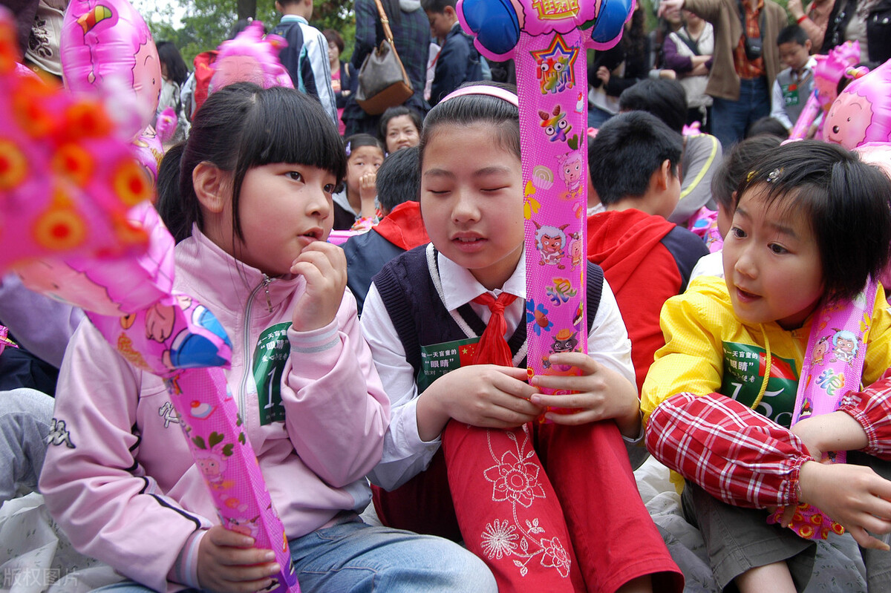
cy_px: 296
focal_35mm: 36
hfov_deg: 53.2
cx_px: 446
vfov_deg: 36.8
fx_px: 891
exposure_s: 1/125
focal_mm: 24
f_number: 5.6
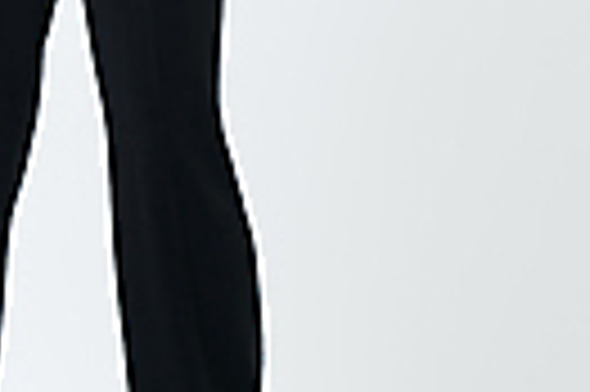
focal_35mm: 299
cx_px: 128
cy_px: -252
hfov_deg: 6.9
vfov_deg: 4.5
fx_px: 4894
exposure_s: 1/125
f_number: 8
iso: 200
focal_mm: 98
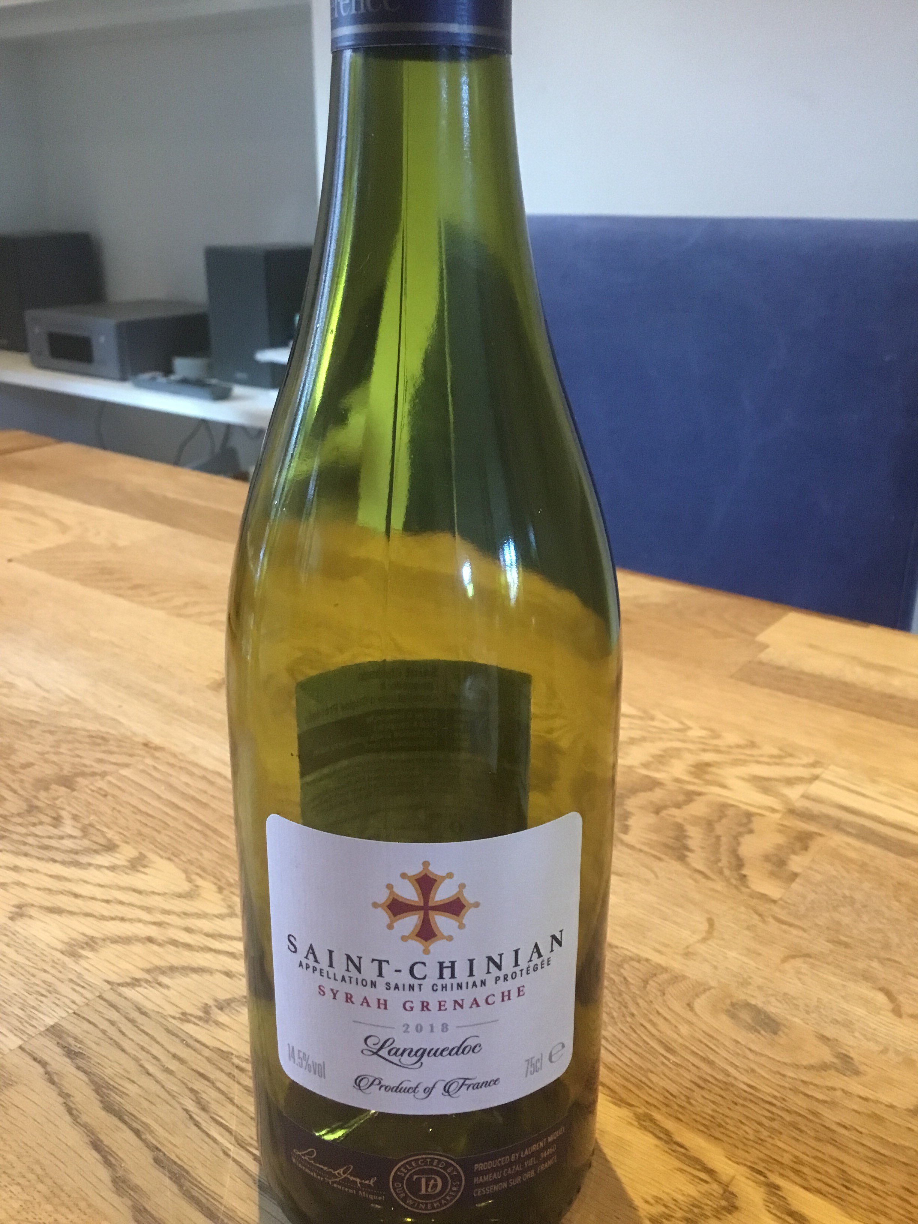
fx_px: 1096
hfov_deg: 45.4
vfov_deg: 58.4
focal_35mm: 31
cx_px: 459
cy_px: 612
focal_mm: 3.3
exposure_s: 1/25
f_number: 2.4
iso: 200
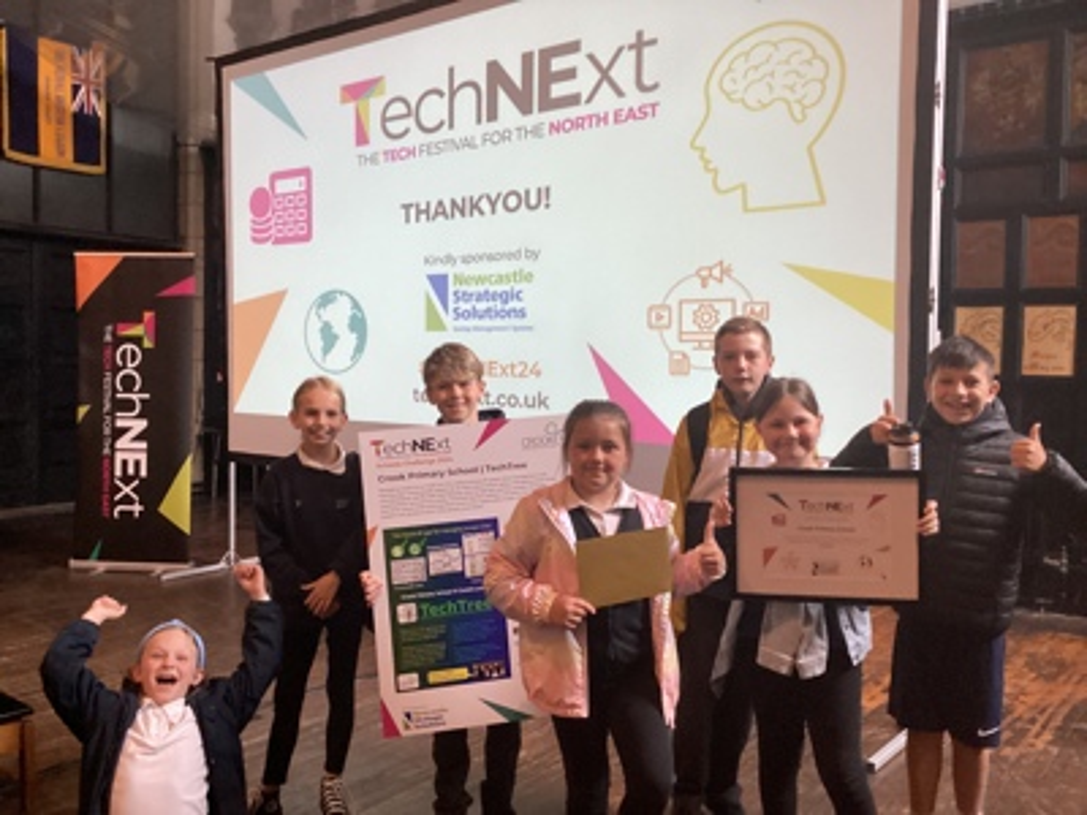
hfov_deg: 58.4
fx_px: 973
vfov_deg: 45.4
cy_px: 408
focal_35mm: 31
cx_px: 544
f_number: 2.4
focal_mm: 3.3
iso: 320
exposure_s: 1/33
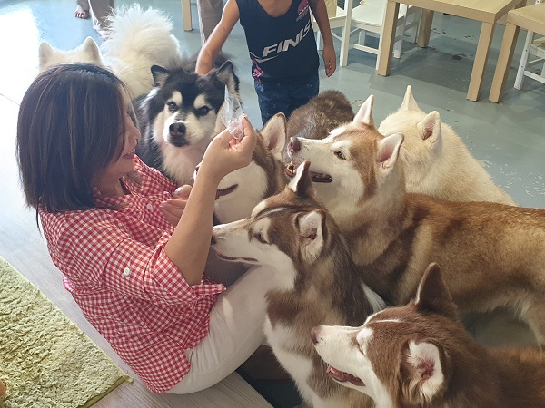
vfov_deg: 53.1
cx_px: 272
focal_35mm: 26
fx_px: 409
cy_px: 204
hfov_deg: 67.3
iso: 160
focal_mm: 4.3
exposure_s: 1/50
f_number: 2.4
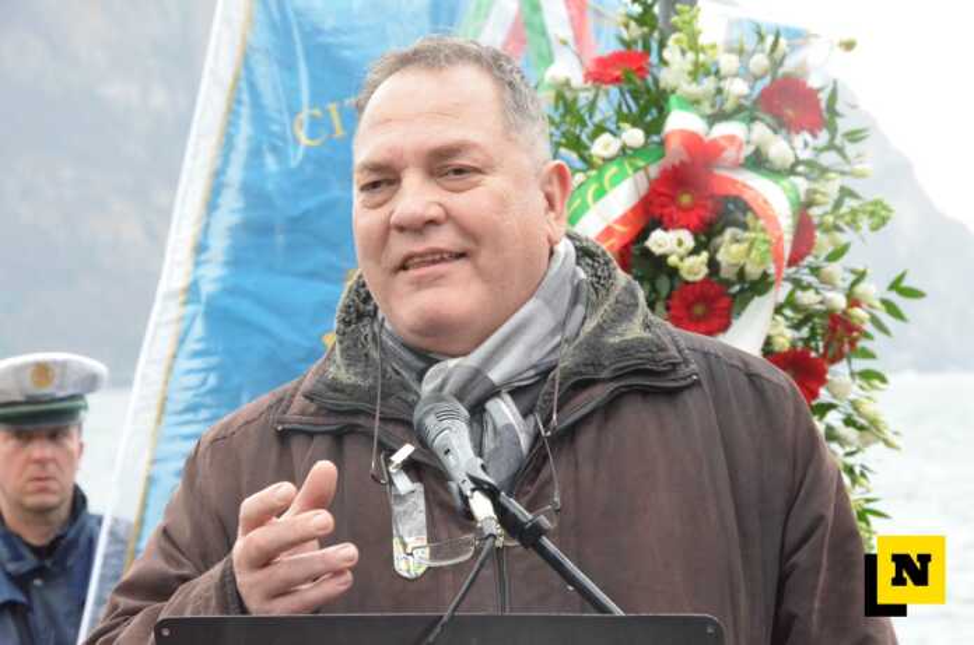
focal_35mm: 158
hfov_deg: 13.1
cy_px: 322
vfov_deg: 8.7
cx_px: 487
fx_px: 4252
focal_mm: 105
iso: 5000
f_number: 11
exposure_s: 1/125
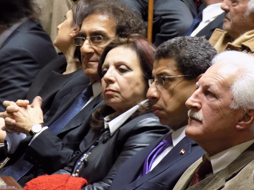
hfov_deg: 6.9
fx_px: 2113
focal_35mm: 288
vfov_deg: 5.2
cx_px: 125
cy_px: 96
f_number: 5.8
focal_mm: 49.7
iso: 400
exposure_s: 1/2
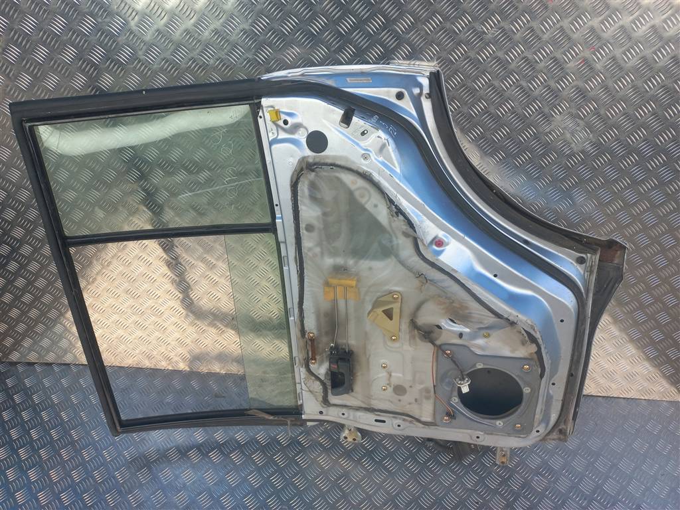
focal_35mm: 25
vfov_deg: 54.9
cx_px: 340
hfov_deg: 69.4
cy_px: 255
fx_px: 491
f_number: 1.8
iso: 32
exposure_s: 1/100
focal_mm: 4.6
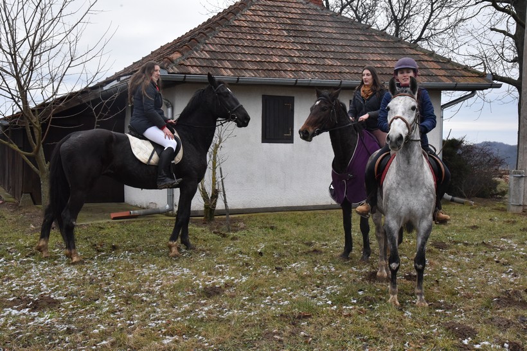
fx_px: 644
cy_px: 176
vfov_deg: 30.5
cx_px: 264
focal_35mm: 44
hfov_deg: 44.5
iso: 5000
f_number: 14
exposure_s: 1/800
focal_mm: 44
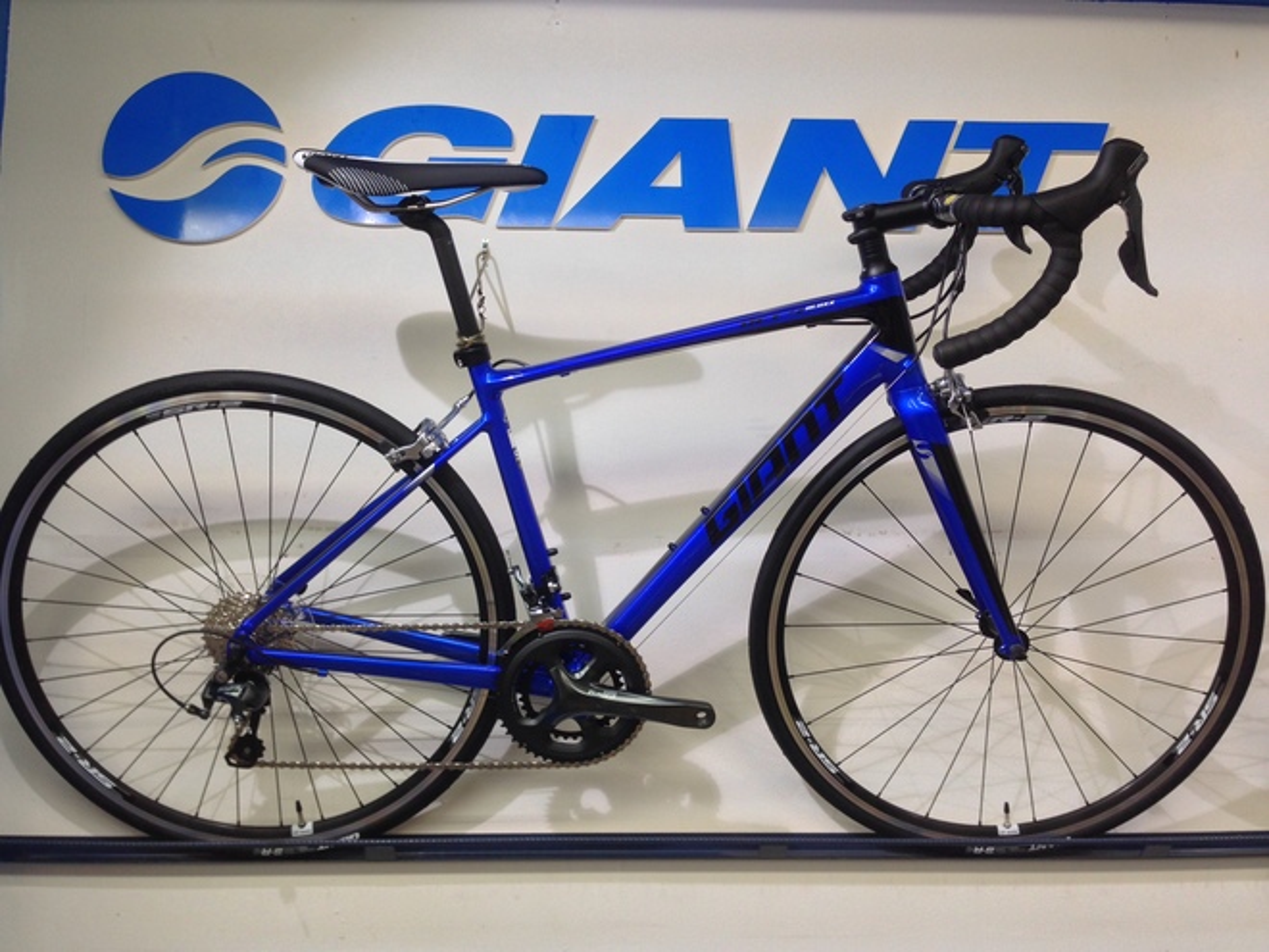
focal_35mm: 33
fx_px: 1210
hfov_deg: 55.4
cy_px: 476
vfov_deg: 42.9
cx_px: 634
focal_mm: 4.12
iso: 50
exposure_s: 1/40
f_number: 2.4
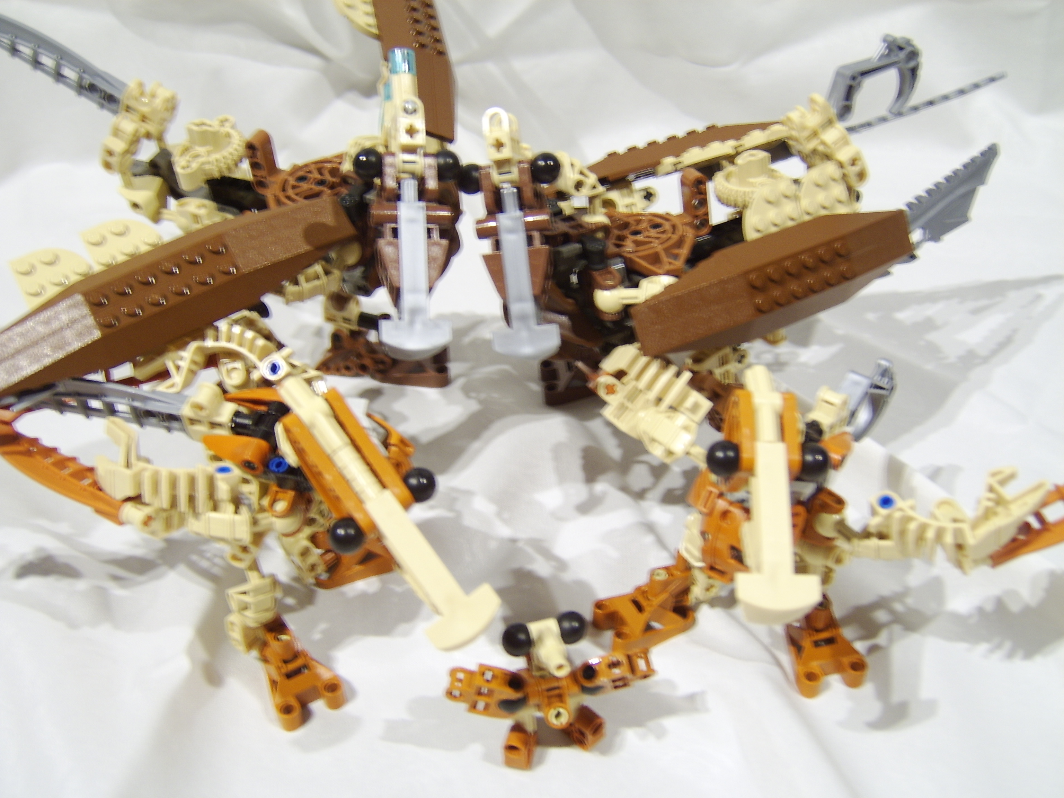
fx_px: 953
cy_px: 399
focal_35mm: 31
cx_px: 532
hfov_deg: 58.4
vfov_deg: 45.4
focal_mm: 8.13
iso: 71
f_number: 2.7
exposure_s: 1/5
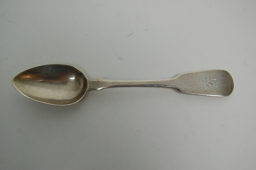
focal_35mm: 46
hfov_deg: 42.4
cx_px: 128
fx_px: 330
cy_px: 85
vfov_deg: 28.9
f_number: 5
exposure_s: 1/100
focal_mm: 31
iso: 400
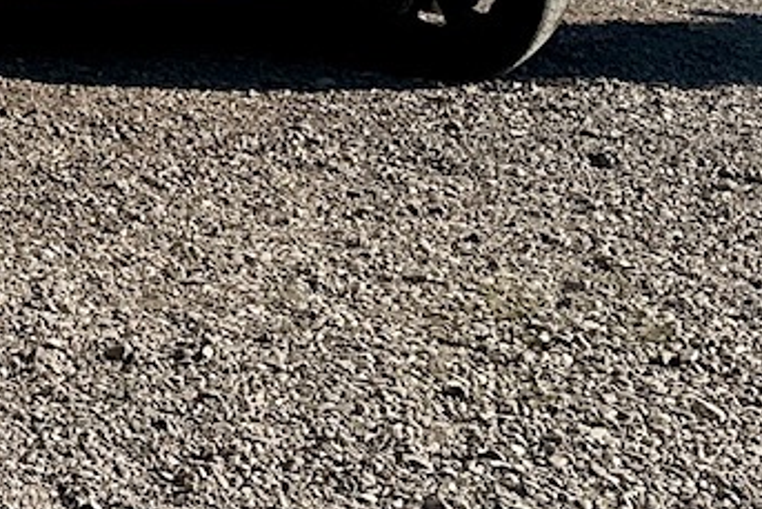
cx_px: -458
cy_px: -382
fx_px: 3155
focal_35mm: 149
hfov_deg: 12.9
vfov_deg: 8.9
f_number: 1.78
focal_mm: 6.86
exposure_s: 1/9709
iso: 80
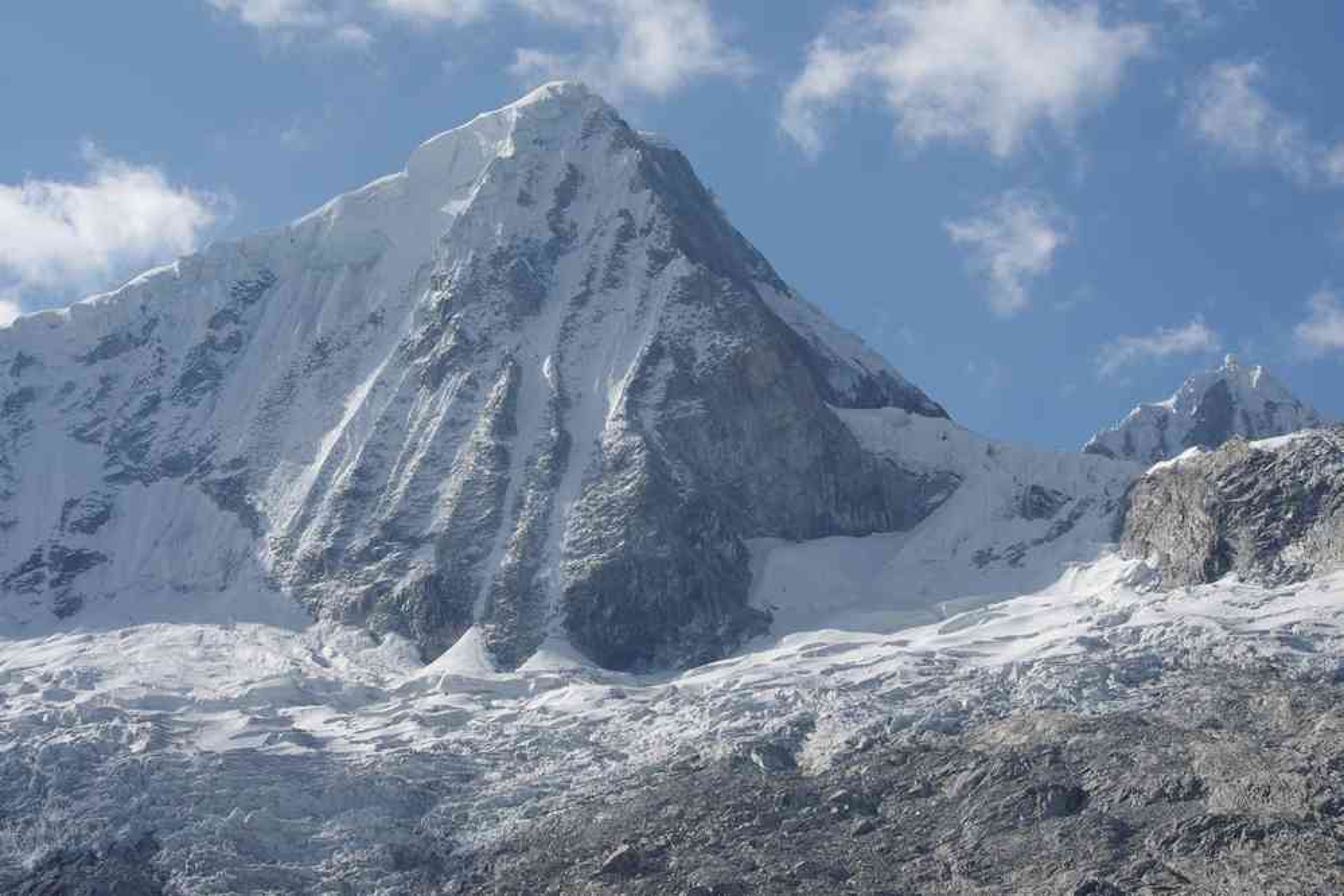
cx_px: 672
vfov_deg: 14.6
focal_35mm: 94
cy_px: 448
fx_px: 3509
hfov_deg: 21.7
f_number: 11
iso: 200
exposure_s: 1/200
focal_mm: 62.5
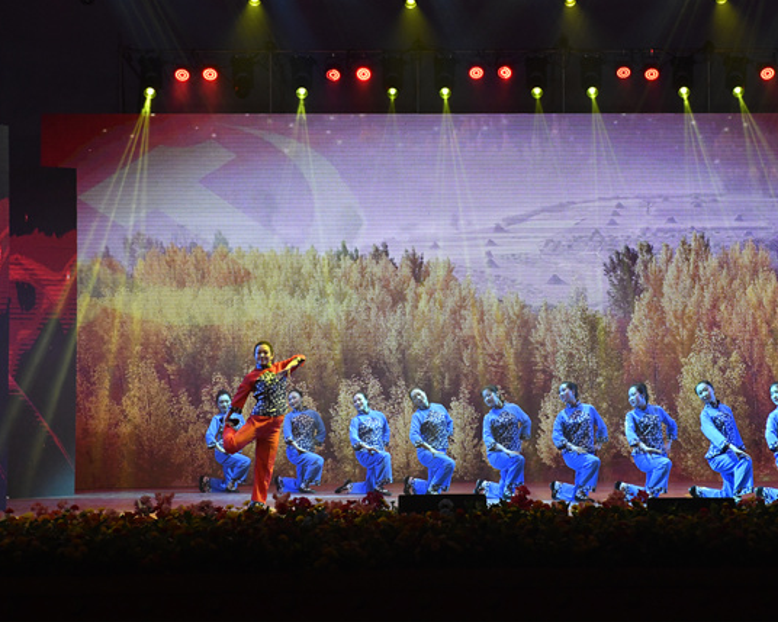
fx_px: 1750
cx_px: 498
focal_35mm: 76
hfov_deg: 25.0
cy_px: 286
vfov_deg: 20.2
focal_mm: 62
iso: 4500
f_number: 10
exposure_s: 1/400
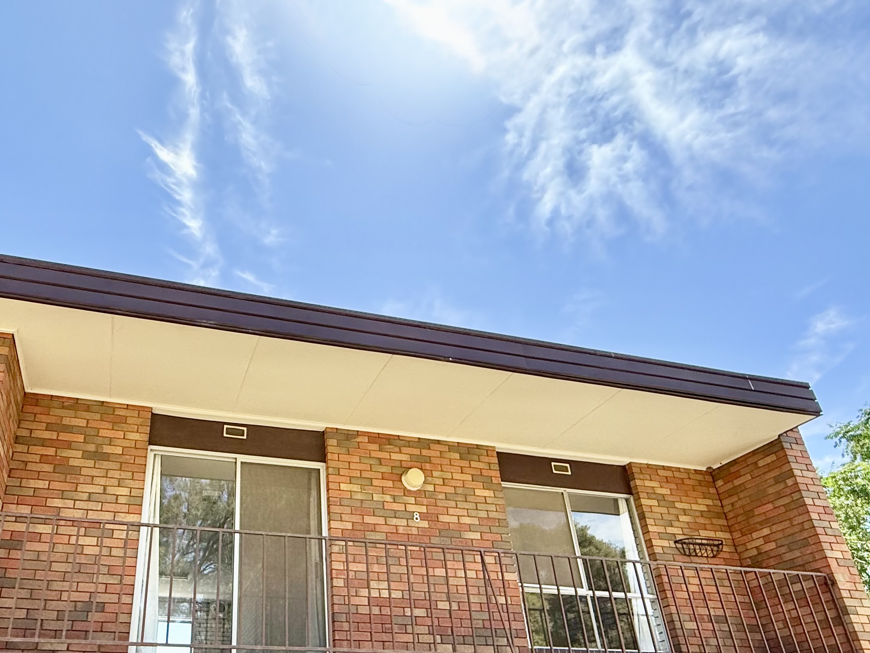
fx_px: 653
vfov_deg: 51.6
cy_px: 456
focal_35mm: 26
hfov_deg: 65.6
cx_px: 293
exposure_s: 1/841
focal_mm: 2.22
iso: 64
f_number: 2.2
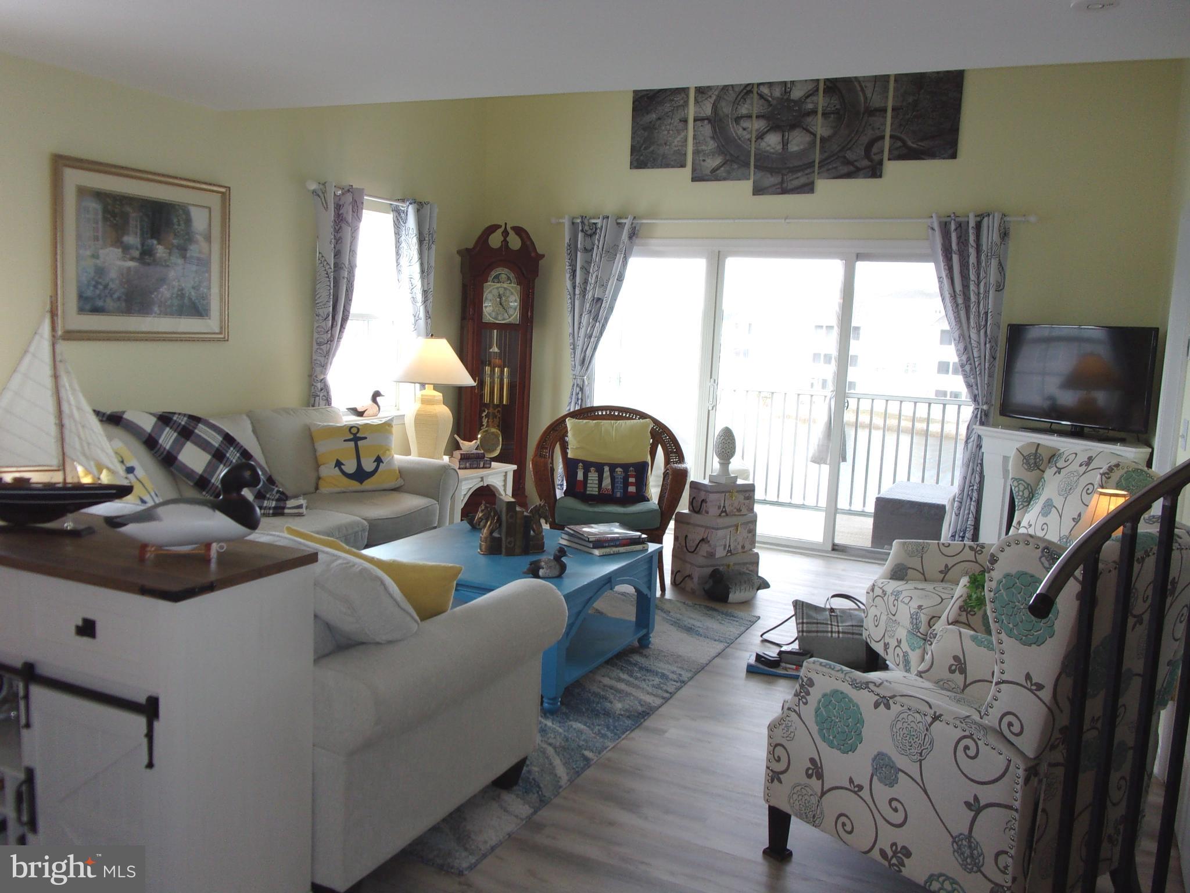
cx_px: 595
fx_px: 963
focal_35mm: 28
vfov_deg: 49.7
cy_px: 446
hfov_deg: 63.4
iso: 80
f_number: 3.9
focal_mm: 5.1
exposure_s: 1/34
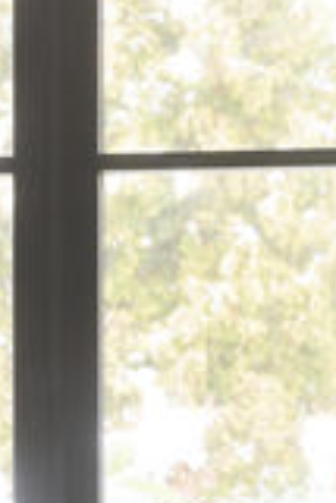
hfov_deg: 5.0
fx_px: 3688
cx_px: -617
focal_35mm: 264
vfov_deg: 7.7
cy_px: 720
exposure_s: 1/1.25
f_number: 6.3
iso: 250
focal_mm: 44
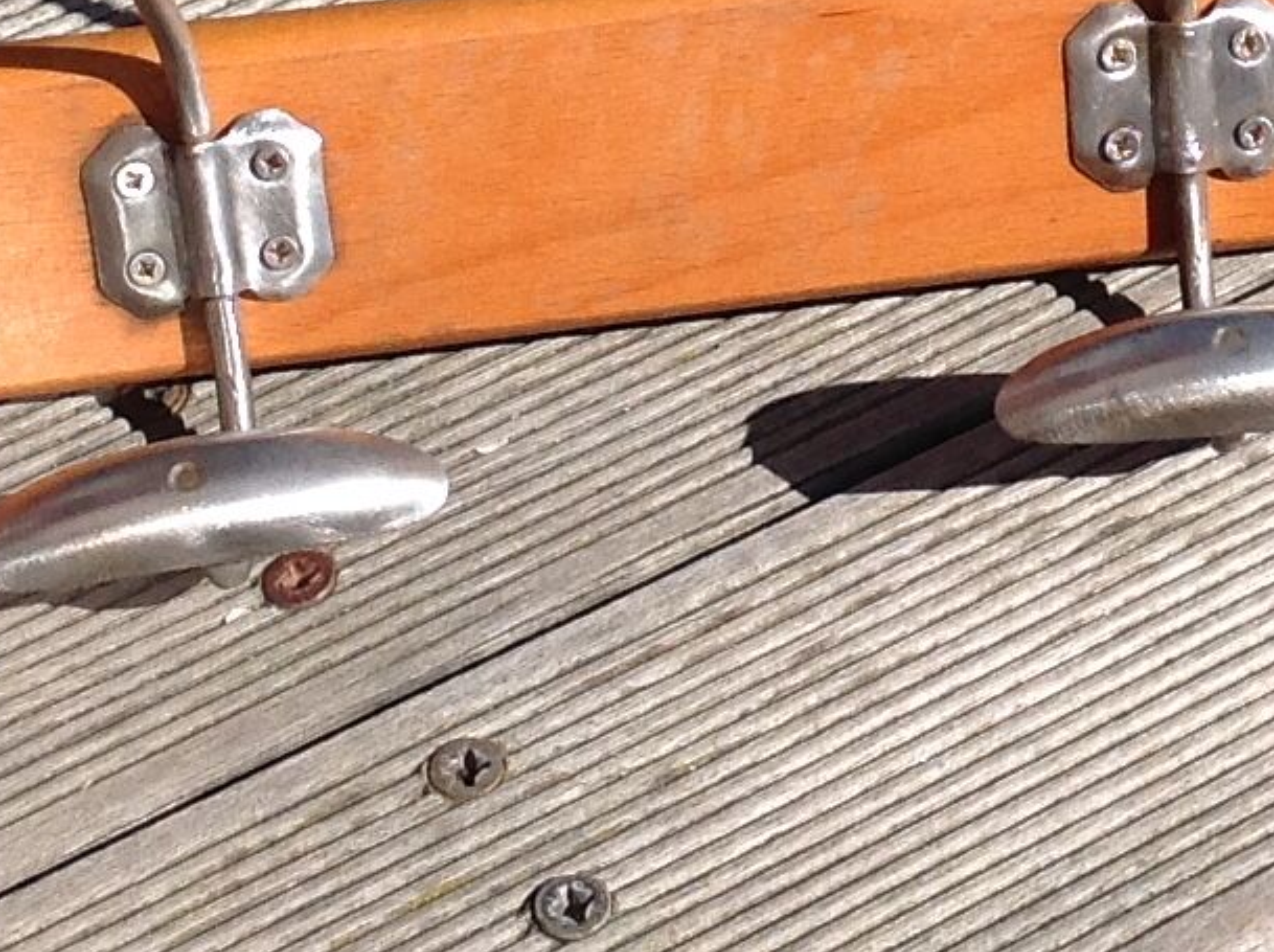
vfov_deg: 9.9
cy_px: 8
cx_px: 1111
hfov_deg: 13.2
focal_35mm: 149
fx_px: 5476
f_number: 2.4
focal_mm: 4.28
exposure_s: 1/1890
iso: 50
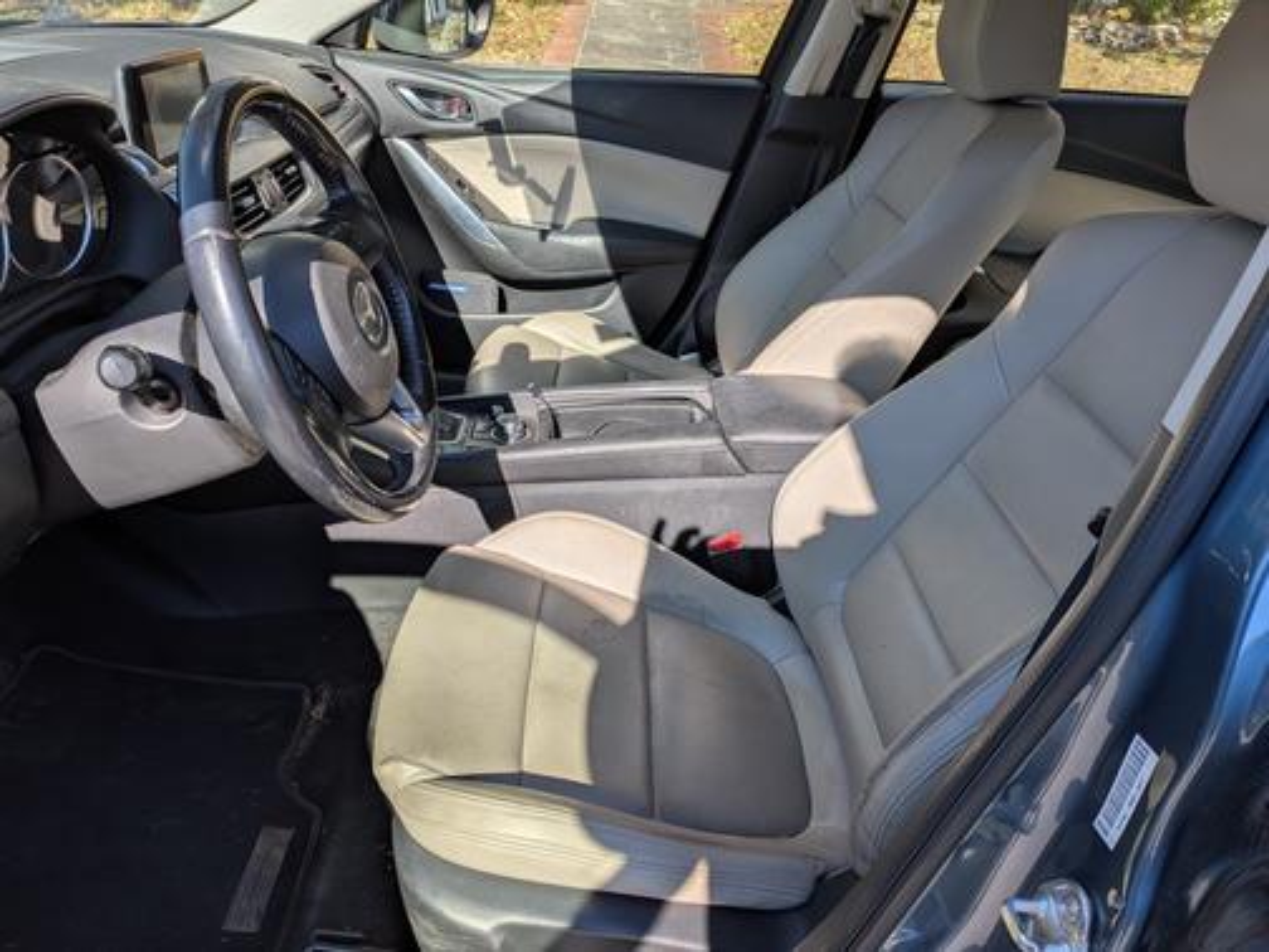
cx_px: 634
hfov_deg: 71.6
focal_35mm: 24
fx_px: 880
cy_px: 476
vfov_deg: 56.8
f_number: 1.7
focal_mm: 4.53
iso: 29
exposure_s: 1/1115
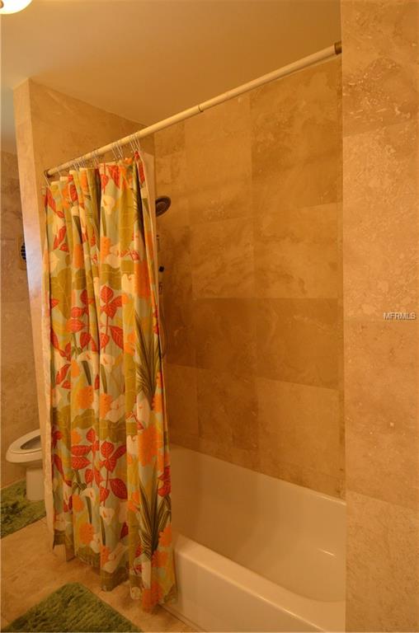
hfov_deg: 62.9
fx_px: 342
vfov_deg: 85.6
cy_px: 316
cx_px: 210
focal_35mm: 20
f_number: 5
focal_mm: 13
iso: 1600
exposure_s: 1/125
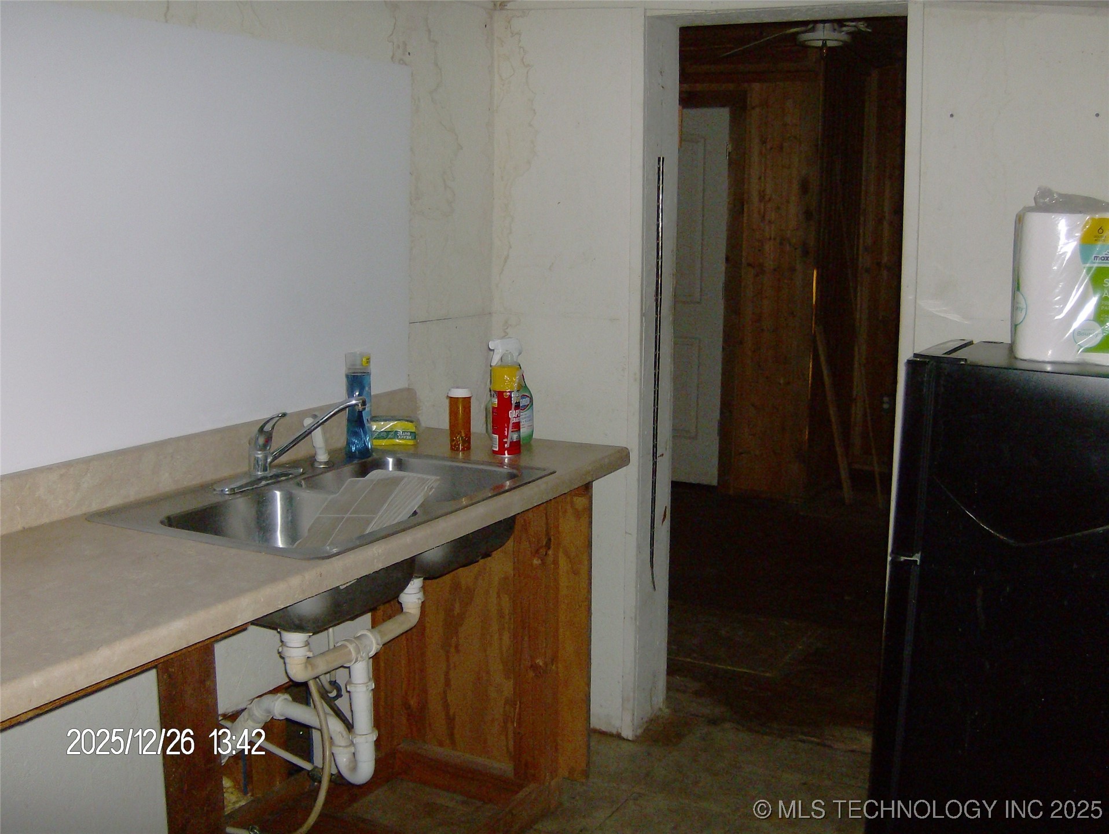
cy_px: 417
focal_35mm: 36
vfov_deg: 39.7
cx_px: 554
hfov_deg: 51.3
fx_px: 1155
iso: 200
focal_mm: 6
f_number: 2.8
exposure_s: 1/60
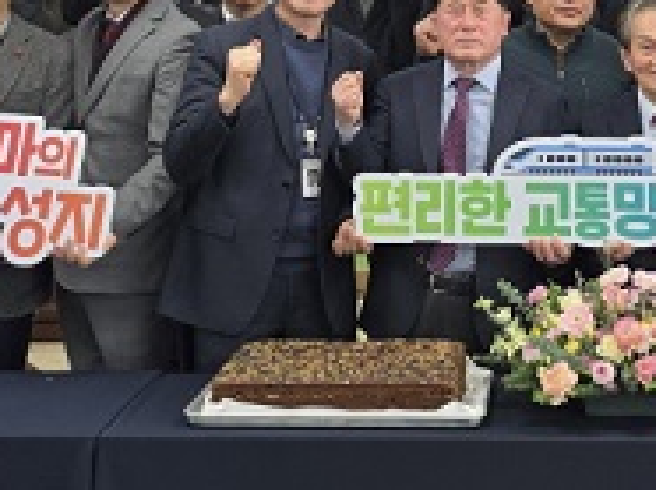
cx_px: 518
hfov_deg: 24.4
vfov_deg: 17.6
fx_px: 1495
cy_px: -125
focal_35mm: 79
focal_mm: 6.3
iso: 64
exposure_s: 1/120
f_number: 1.7
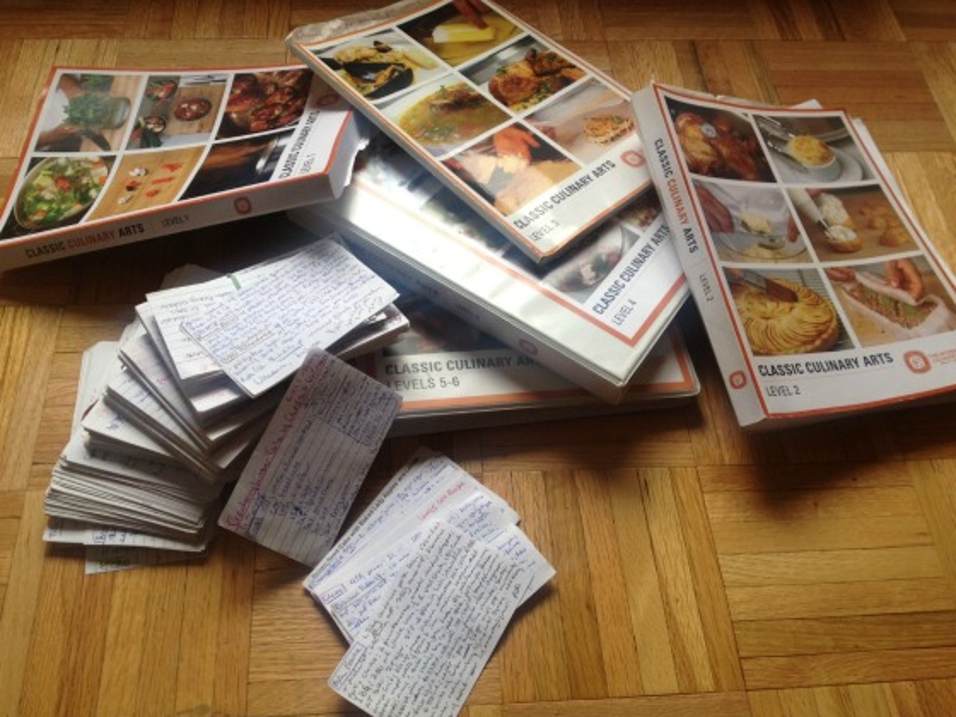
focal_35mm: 36
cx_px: 468
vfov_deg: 39.7
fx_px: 994
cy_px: 357
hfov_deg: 51.4
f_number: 2.4
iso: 50
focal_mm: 4.28
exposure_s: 1/60
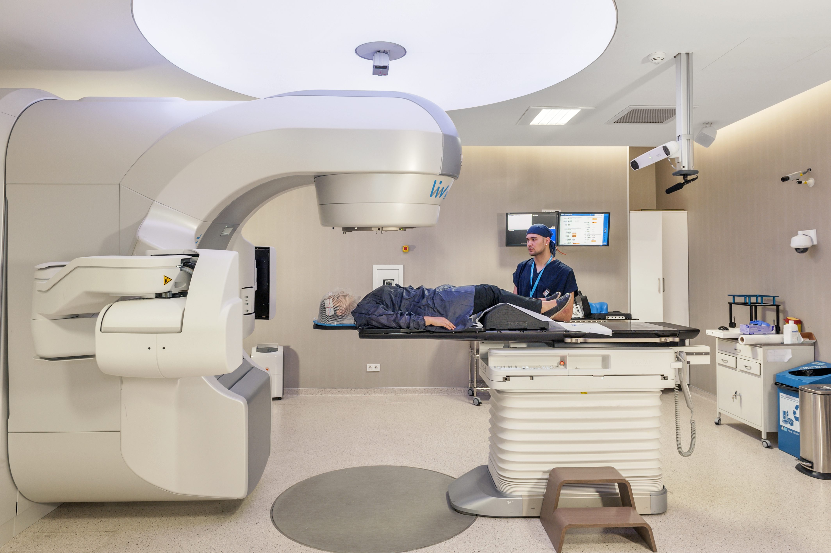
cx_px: 416
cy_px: 276
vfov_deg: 53.1
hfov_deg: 73.8
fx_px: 554
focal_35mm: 24
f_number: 7.1
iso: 400
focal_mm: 24
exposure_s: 1/20
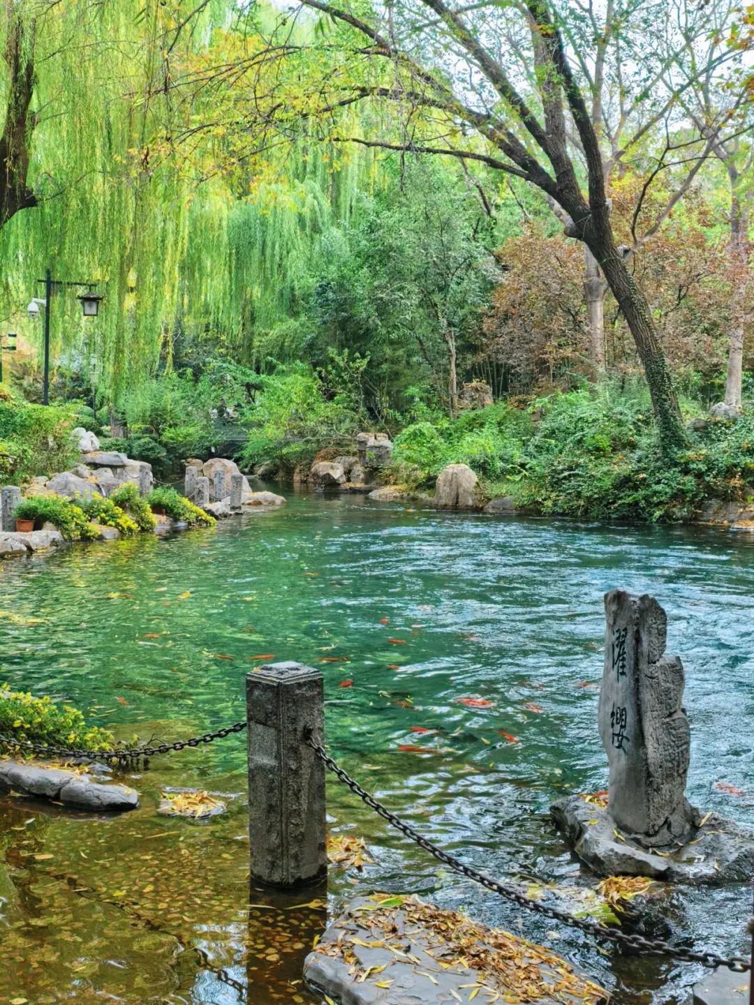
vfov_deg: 47.9
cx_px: 377
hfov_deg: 36.8
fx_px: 1133
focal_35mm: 39
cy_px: 502
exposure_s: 1/429
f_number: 1.6
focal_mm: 8.5
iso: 50
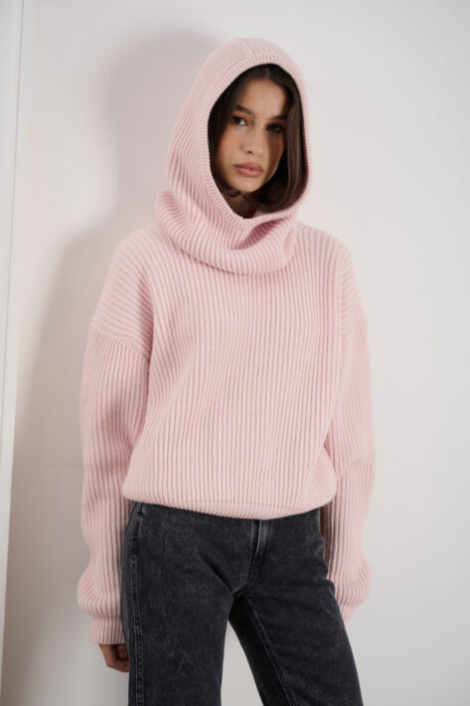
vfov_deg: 35.1
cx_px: 235
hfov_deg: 23.7
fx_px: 1118
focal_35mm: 57
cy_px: 353
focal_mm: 57
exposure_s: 1/160
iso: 125
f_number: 8
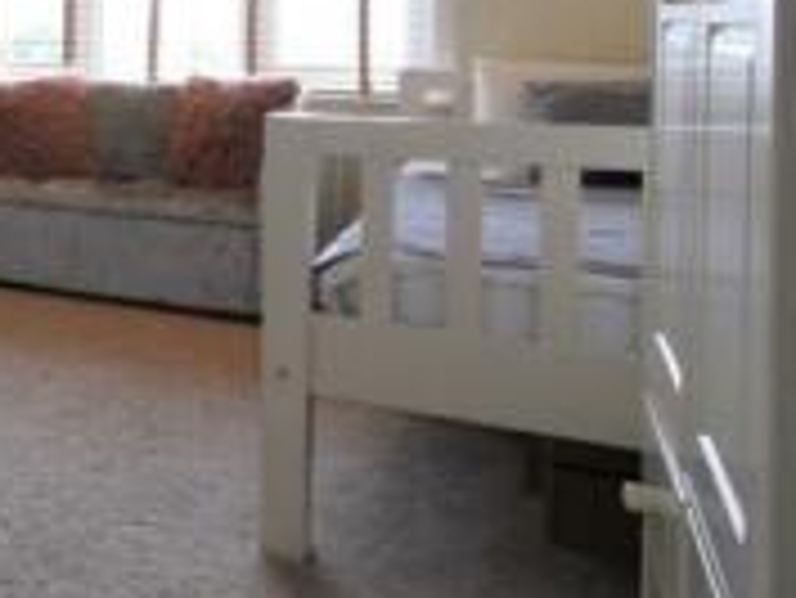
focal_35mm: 46
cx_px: -369
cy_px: 88
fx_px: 1058
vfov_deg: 30.5
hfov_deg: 28.5
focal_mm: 7
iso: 1600
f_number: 4
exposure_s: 1/60
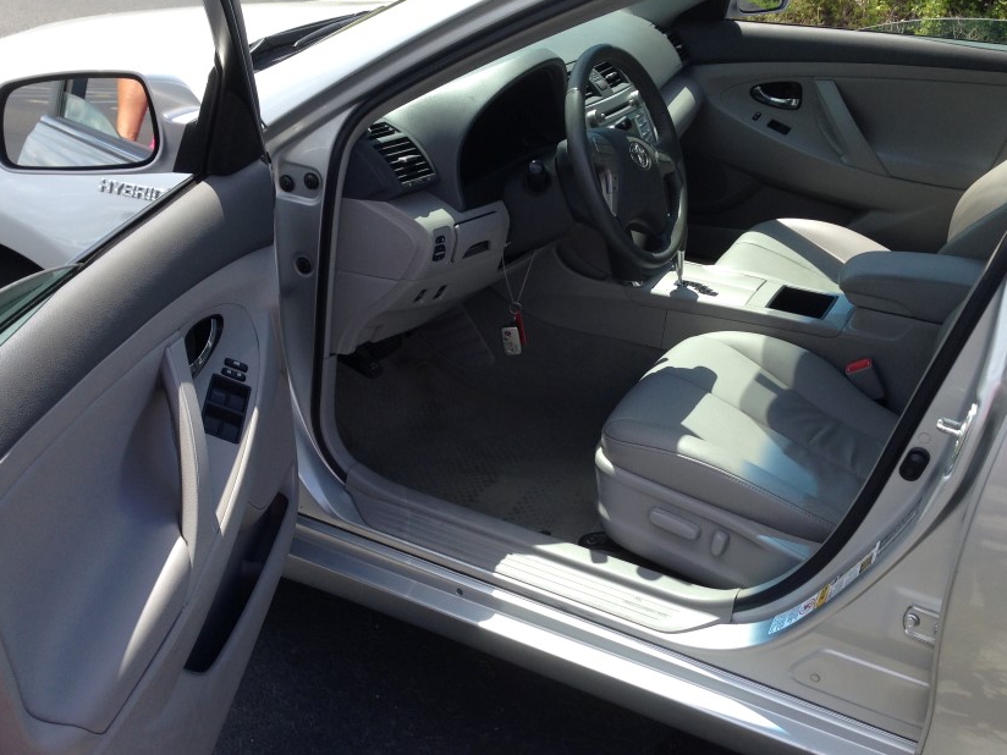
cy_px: 387
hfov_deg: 45.8
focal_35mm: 41
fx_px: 1193
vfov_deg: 35.1
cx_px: 485
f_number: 2.4
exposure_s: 1/733
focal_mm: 4.12
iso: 50
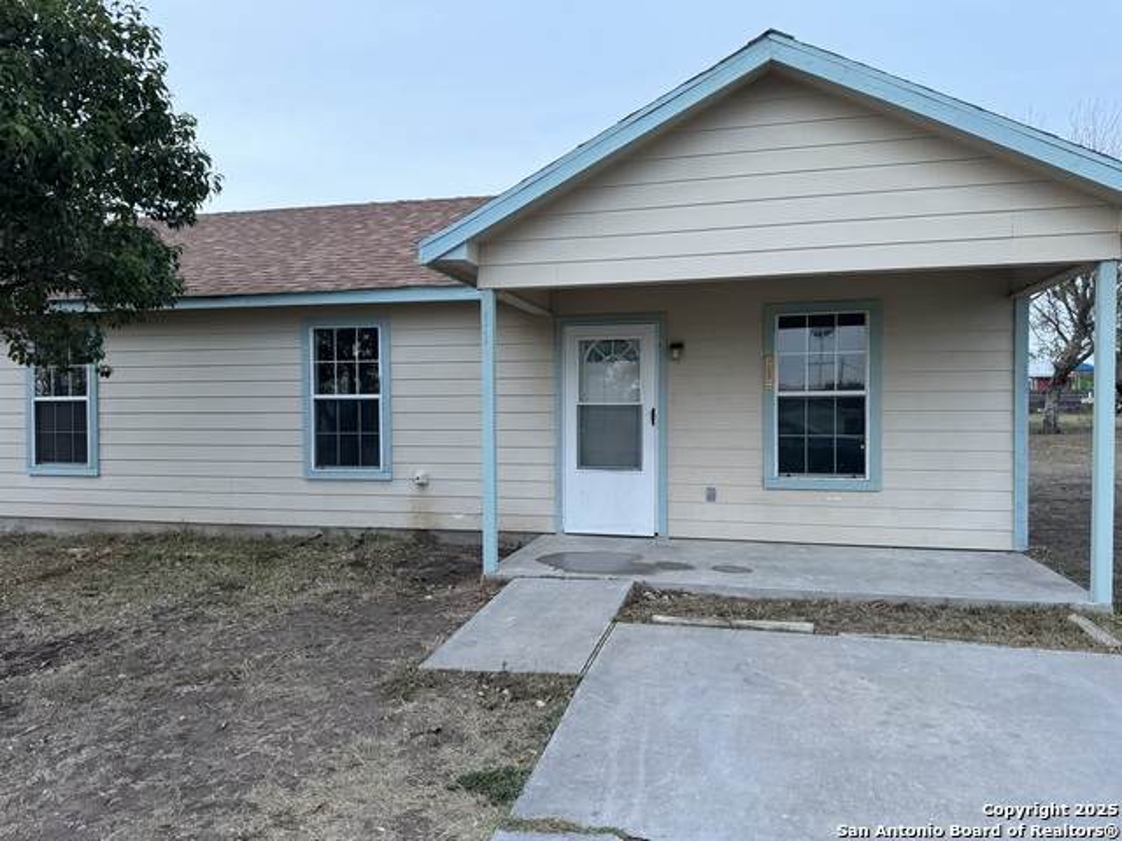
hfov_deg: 71.6
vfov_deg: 56.8
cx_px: 561
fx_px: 778
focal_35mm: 24
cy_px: 420
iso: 400
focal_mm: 6.76
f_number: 1.78
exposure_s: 1/60
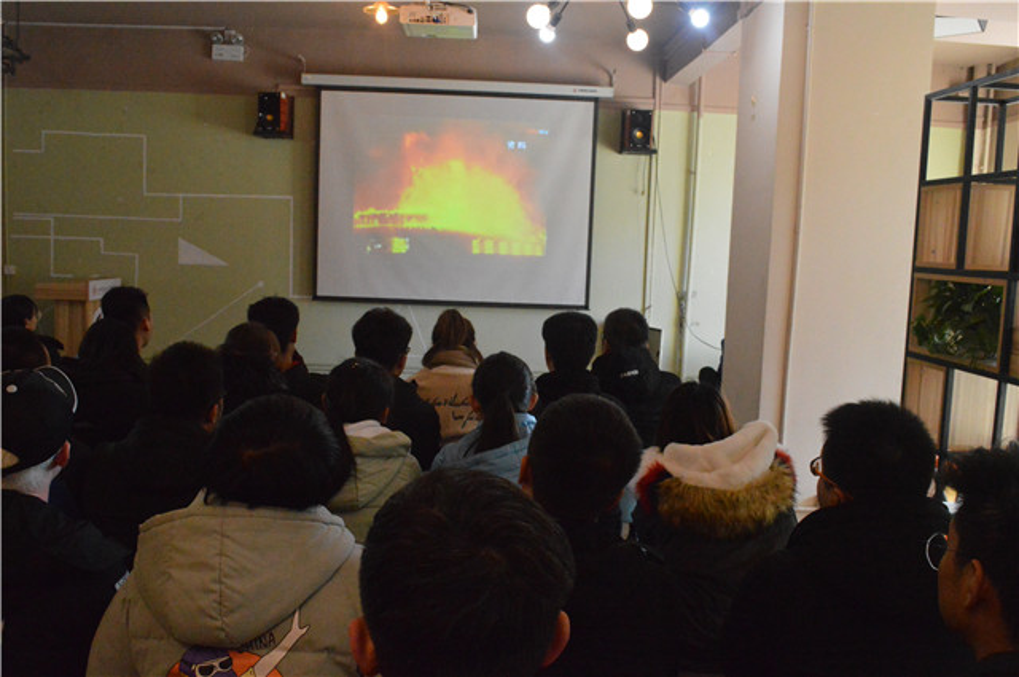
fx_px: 933
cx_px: 510
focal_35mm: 33
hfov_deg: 57.3
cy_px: 338
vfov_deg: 39.9
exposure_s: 1/250
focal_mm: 22
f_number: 8
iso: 6400
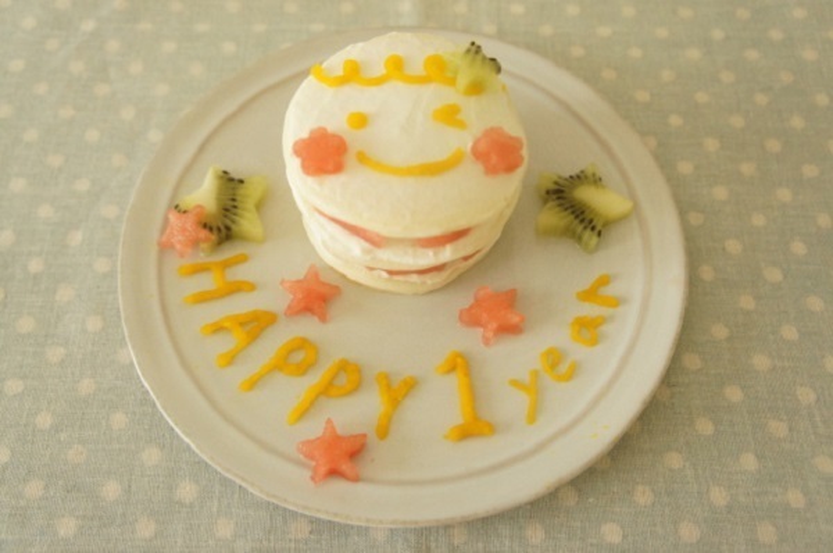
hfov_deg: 55.2
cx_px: 416
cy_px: 276
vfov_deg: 38.2
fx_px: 797
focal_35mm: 34
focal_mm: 23
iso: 1600
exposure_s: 1/30
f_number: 4
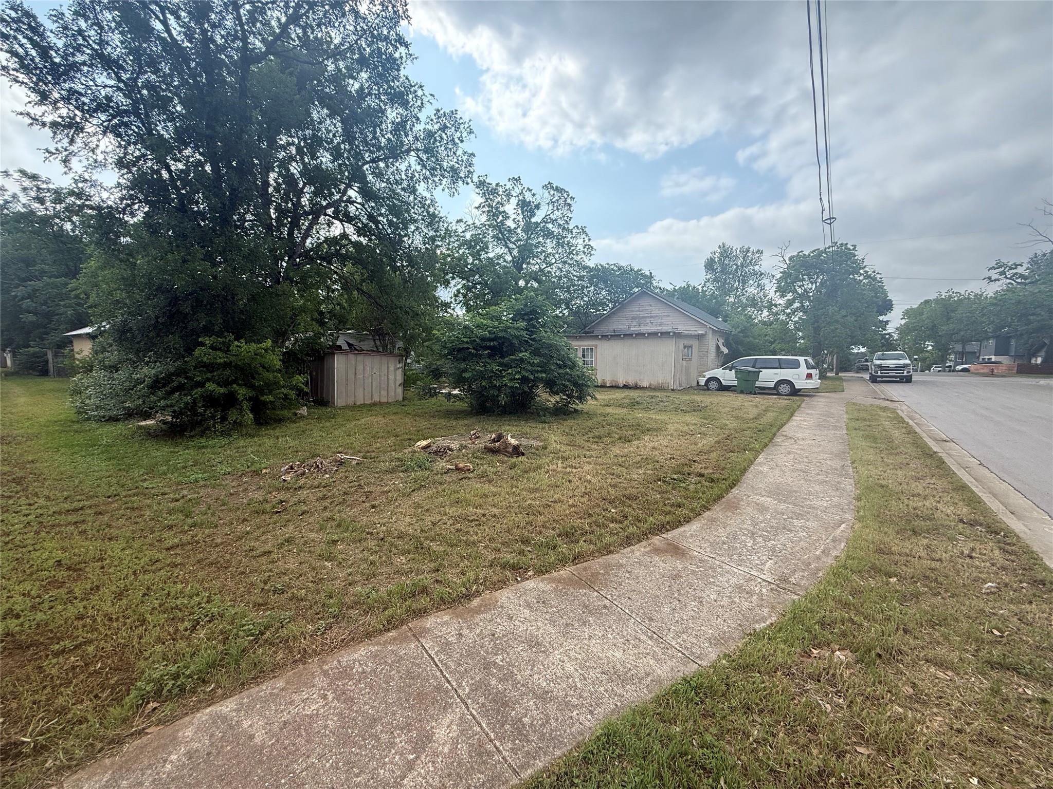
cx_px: 526
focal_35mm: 14
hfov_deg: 102.1
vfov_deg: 85.7
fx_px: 426
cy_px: 394
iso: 64
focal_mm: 2.22
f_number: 2.2
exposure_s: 1/888
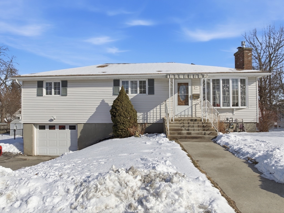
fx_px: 197
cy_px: 106
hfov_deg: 71.6
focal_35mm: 24
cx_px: 142
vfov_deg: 56.8
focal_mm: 12.3
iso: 100
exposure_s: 1/120
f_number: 2.8
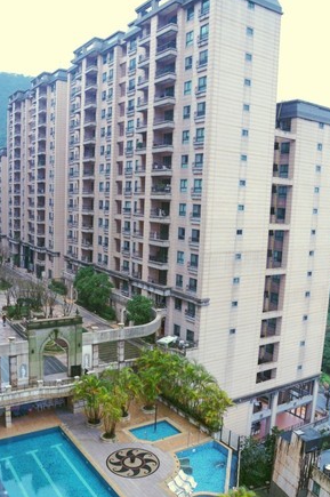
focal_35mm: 31
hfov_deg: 42.2
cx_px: 153
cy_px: 281
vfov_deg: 60.1
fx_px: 427
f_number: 5.6
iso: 400
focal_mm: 18
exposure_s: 1/125
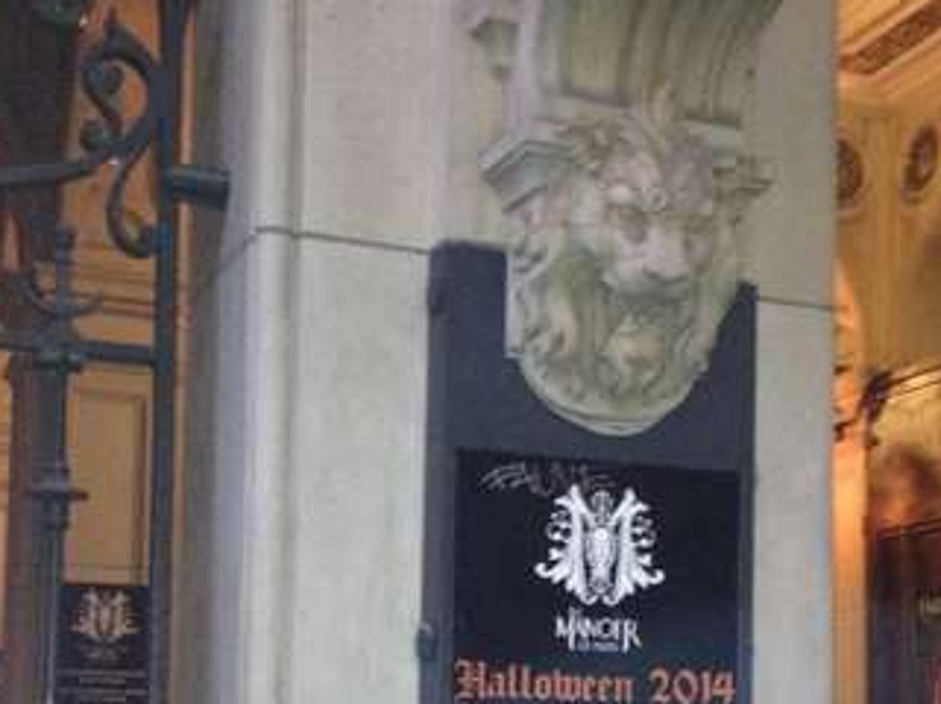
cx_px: 630
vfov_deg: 20.4
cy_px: 601
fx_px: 1928
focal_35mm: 71
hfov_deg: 27.3
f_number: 2.4
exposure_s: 1/16
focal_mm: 4.28
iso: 500
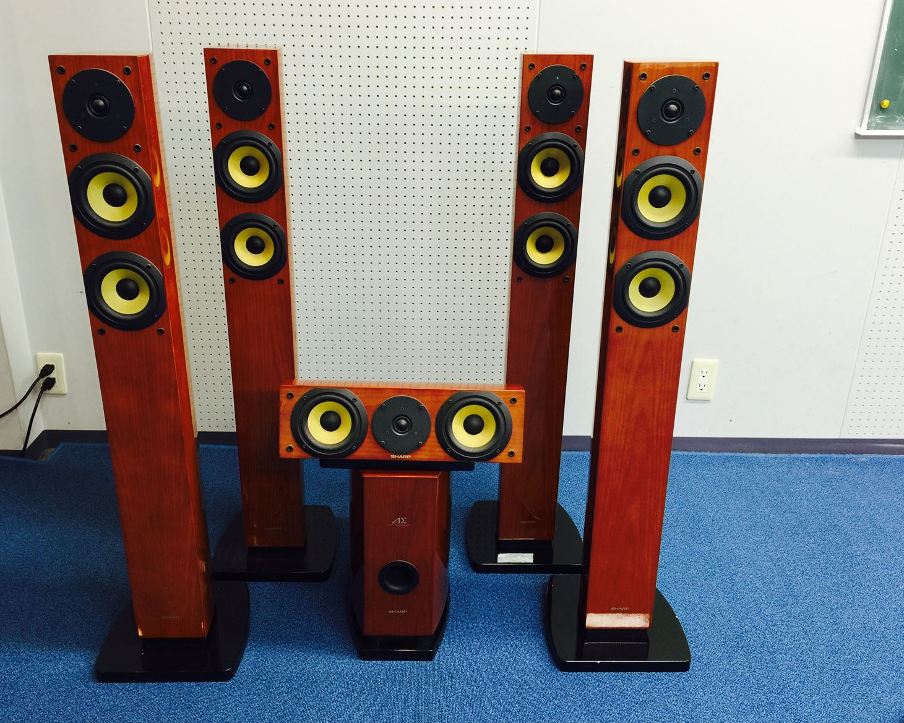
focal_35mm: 31
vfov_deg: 47.1
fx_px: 829
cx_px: 421
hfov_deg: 57.1
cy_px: 359
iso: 40
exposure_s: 1/17
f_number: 2.2
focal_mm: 4.15
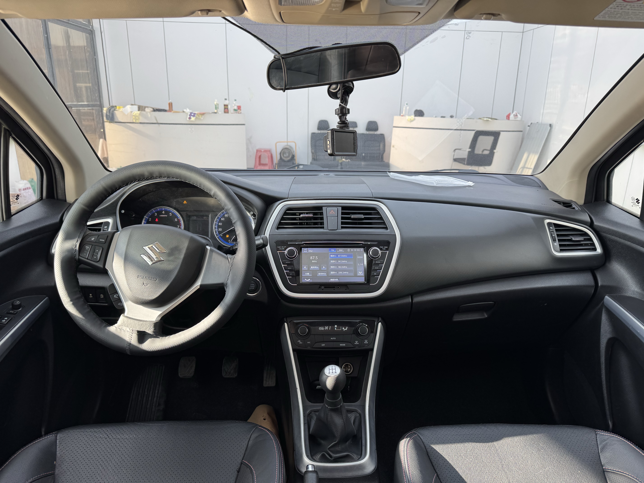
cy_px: 242
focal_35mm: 24
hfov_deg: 71.6
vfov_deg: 56.8
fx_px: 446
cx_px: 322
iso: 64
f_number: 1.78
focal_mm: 6.76
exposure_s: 1/142
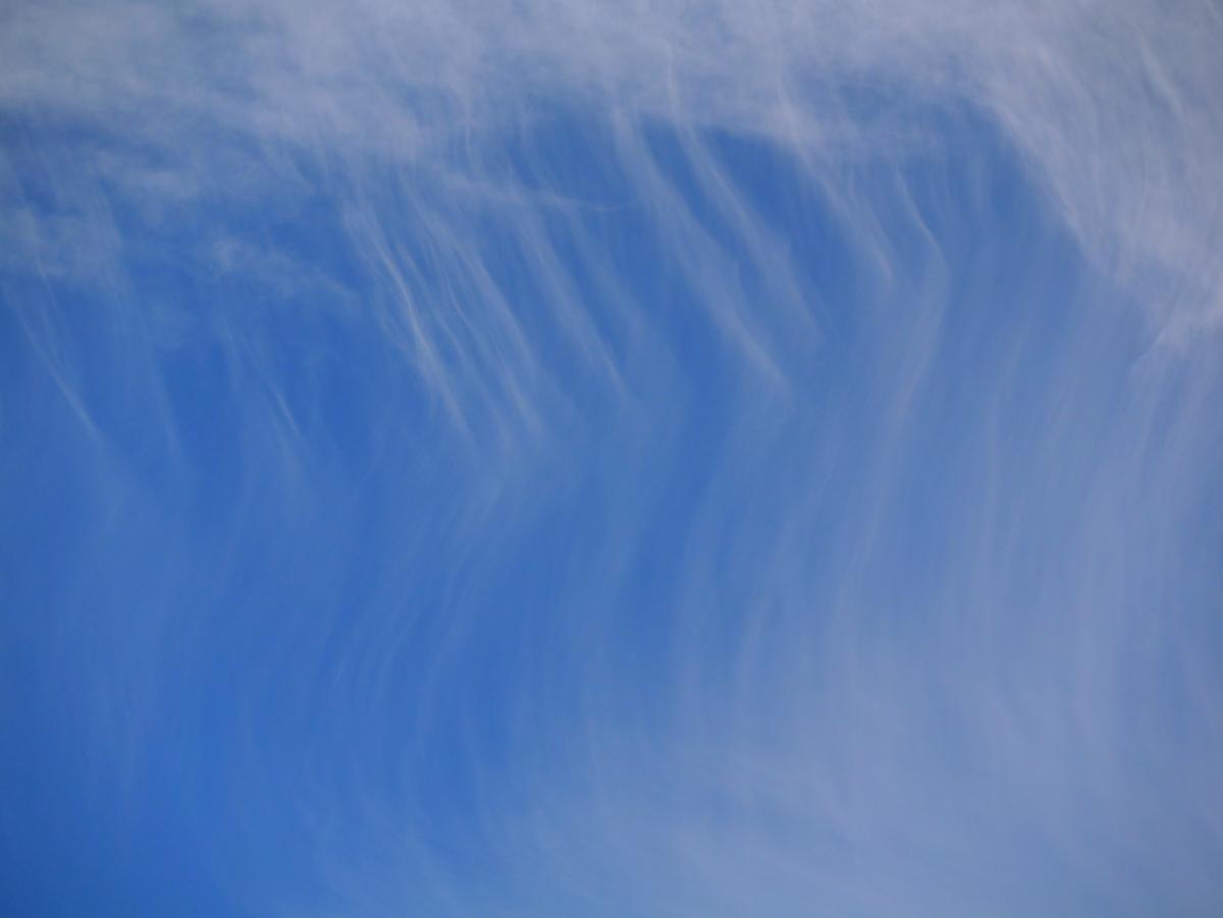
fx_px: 7069
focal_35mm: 200
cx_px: 612
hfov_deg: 9.9
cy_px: 459
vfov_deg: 7.4
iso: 800
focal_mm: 100
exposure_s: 1/4000
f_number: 7.1
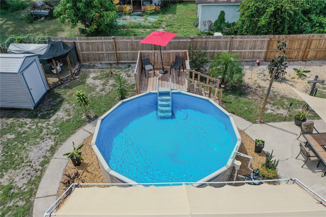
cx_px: 163
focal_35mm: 28
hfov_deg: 65.5
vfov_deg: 46.4
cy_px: 108
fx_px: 253
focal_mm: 10.26
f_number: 3.5
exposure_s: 1/80
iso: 100
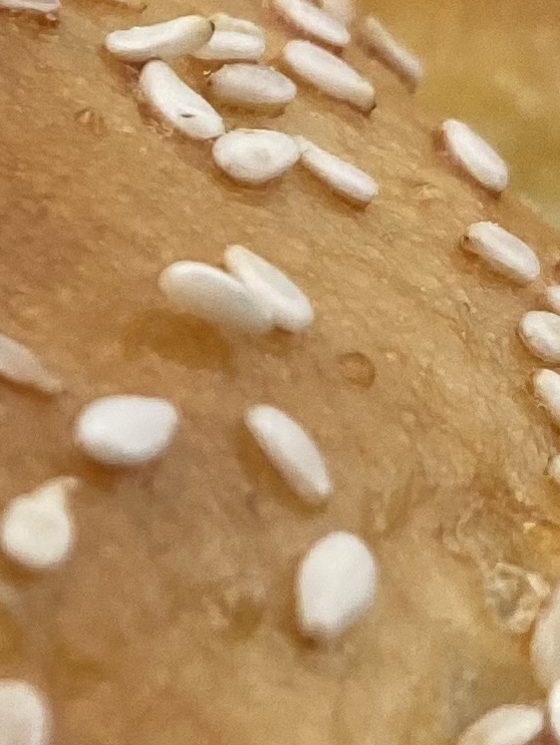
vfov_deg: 13.8
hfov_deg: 9.8
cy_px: 22
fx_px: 3039
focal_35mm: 141
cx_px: -556
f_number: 1.8
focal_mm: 4.25
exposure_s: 1/60
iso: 125
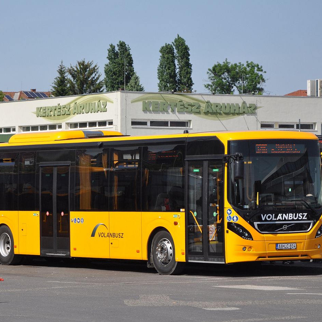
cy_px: 161
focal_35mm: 173
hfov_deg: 10.1
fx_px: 1821
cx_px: 126
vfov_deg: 10.1
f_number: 6.3
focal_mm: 90
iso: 400
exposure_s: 1/1600
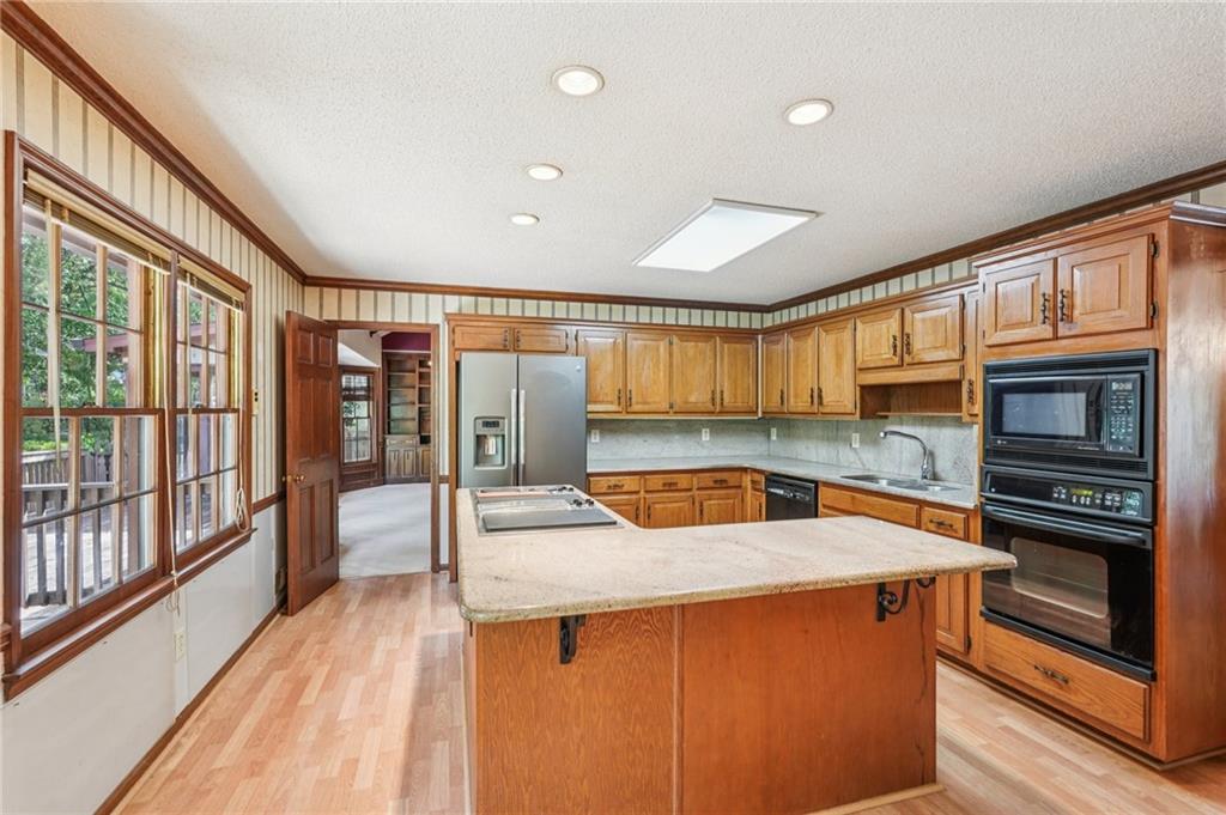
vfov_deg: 73.7
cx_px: 613
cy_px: 408
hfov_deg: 96.8
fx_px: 544
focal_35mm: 16
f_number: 8
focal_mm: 16
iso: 800
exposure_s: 1/25
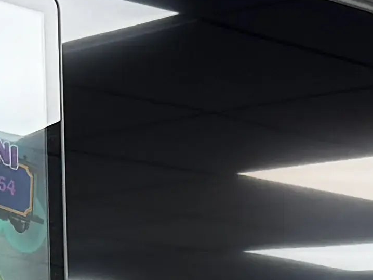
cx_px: -16
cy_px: 816
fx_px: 2057
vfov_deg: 7.0
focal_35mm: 191
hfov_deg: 10.3
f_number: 1.78
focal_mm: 6.76
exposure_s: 1/60
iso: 125
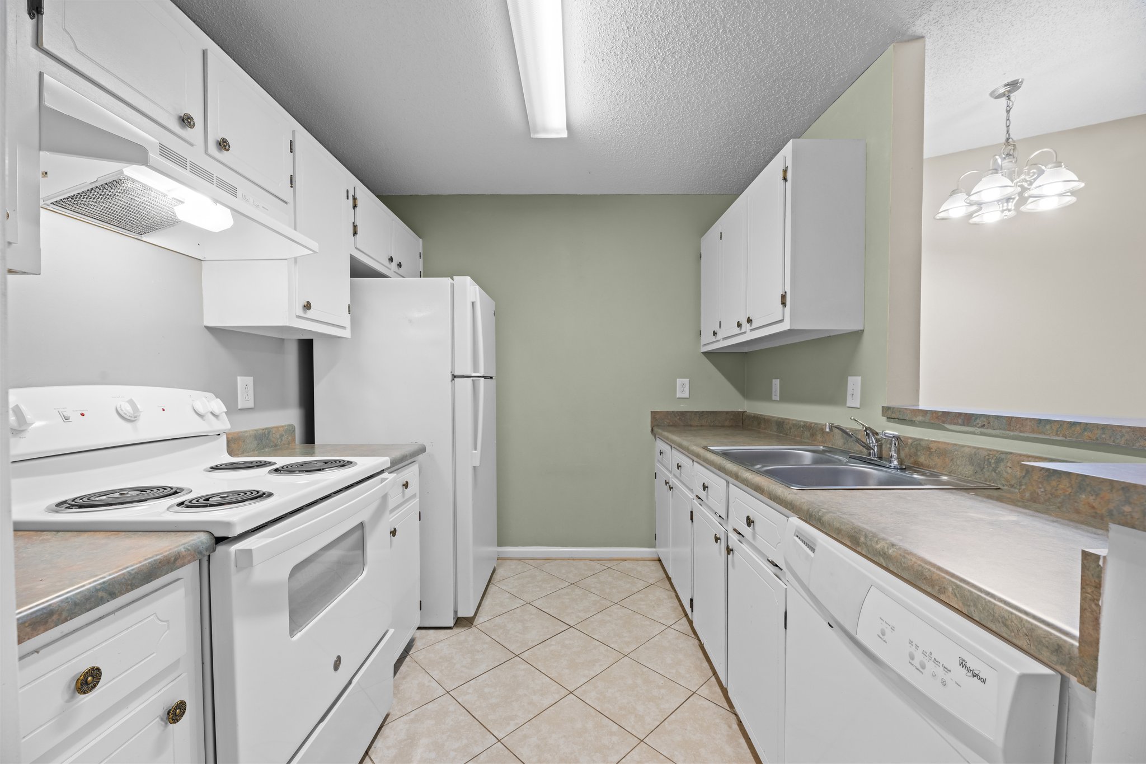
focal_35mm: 14
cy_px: 382
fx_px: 446
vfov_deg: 81.2
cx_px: 573
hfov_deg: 104.3
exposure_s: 1/1.67
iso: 400
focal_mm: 14
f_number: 9
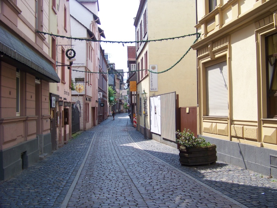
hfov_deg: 43.9
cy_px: 104
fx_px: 344
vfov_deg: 33.6
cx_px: 138
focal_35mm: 43
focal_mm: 6.75
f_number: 2.8
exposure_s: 1/400
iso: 64
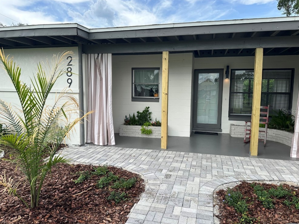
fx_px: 216
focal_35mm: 25
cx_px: 155
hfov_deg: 69.4
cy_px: 111
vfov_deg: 54.9
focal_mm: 6.86
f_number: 1.78
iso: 80
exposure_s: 1/1212
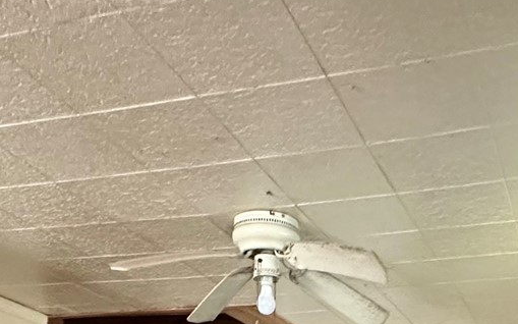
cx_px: 341
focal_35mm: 56
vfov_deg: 15.7
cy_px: 719
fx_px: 790
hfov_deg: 36.0
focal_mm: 2.22
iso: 800
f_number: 2.2
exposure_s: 1/60
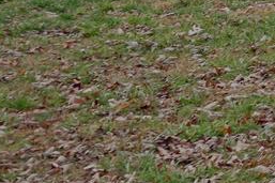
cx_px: 984
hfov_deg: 7.3
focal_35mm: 231
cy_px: -266
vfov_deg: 5.7
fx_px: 1763
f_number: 5.6
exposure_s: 1/125
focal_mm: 29
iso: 800
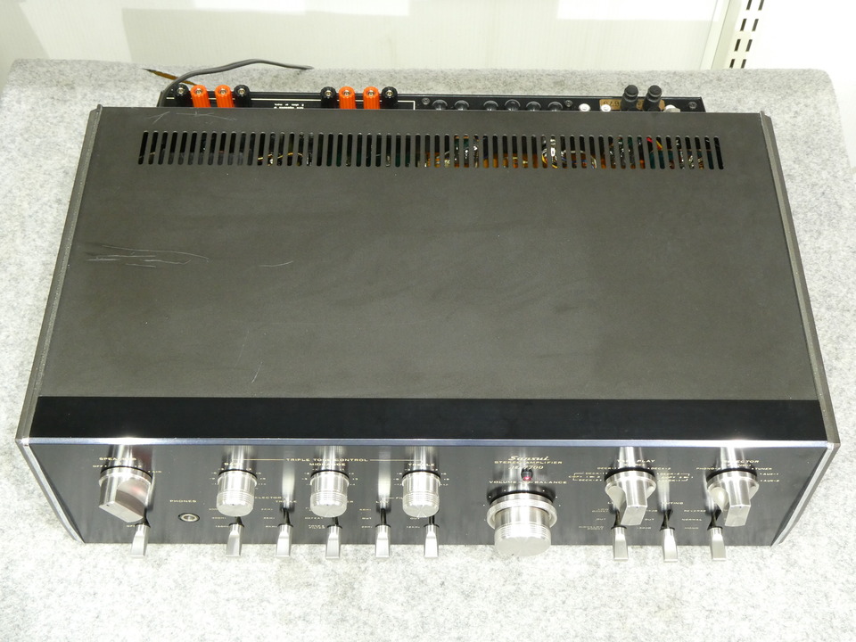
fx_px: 1162
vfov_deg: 30.9
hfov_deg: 40.4
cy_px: 321
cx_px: 428
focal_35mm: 47
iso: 400
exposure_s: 1/3.2
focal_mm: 8.4
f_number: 5.6
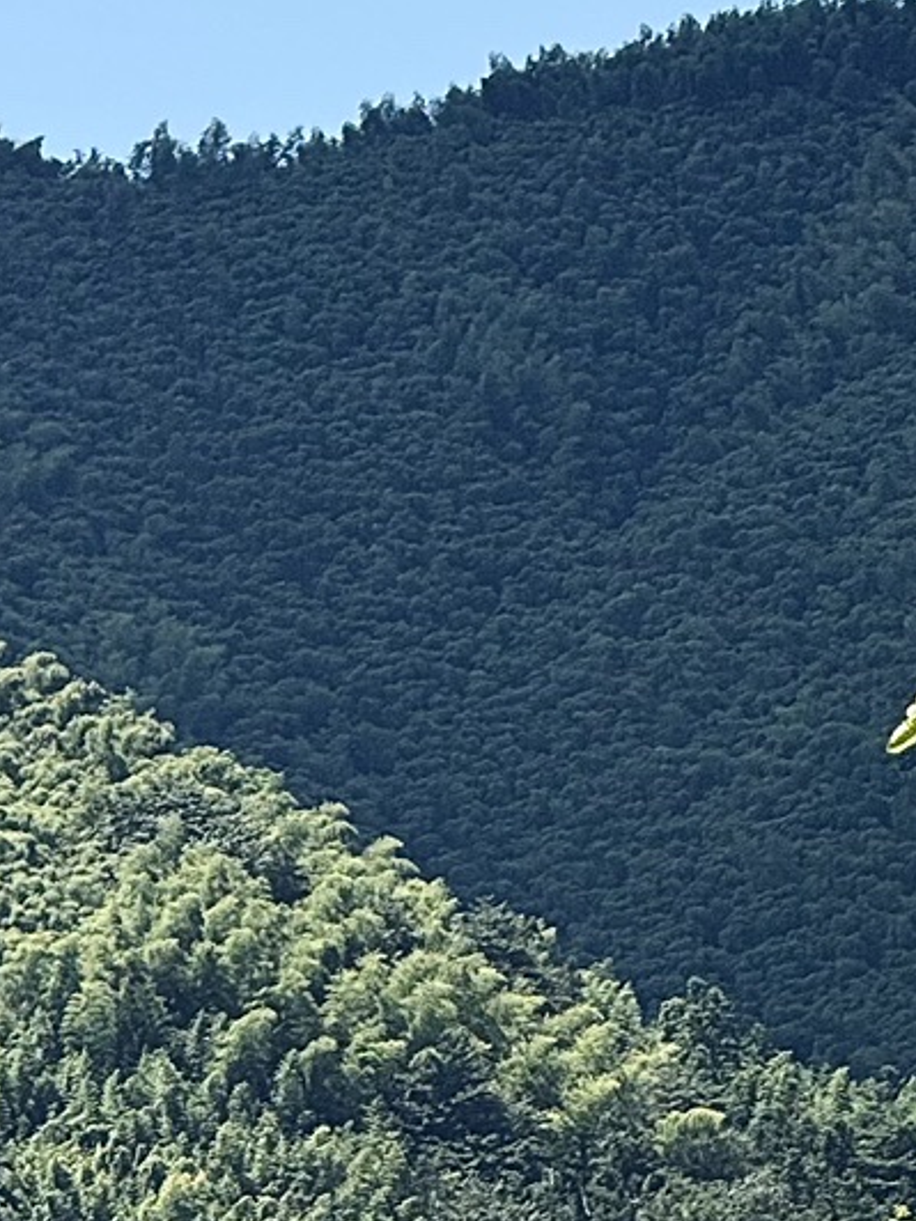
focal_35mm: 451
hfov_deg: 3.3
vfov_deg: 4.4
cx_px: 94
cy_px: 1648
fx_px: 15912
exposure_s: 1/914
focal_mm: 15.66
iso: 50
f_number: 2.8
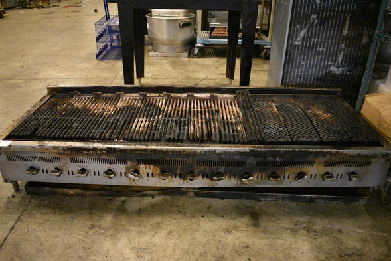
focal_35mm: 28
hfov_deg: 65.4
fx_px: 304
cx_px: 190
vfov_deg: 46.4
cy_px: 135
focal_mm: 18
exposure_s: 1/125
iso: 6400
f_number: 3.5
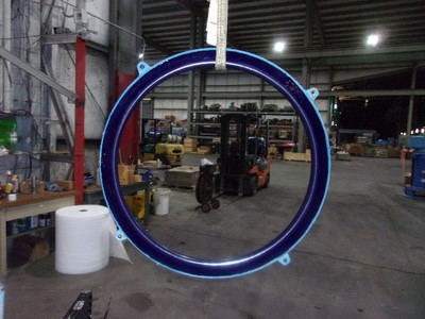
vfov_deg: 51.4
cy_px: 160
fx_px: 331
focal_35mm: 27
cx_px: 212
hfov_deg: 65.3
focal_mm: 4.9
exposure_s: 1/34
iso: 400
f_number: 3
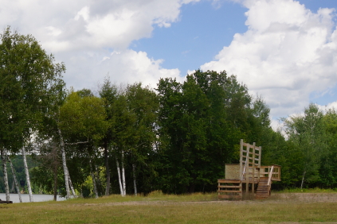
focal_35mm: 78
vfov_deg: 17.4
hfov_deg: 24.3
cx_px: -35
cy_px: 171
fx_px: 730
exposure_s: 1/80
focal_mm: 22
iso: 100
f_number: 8
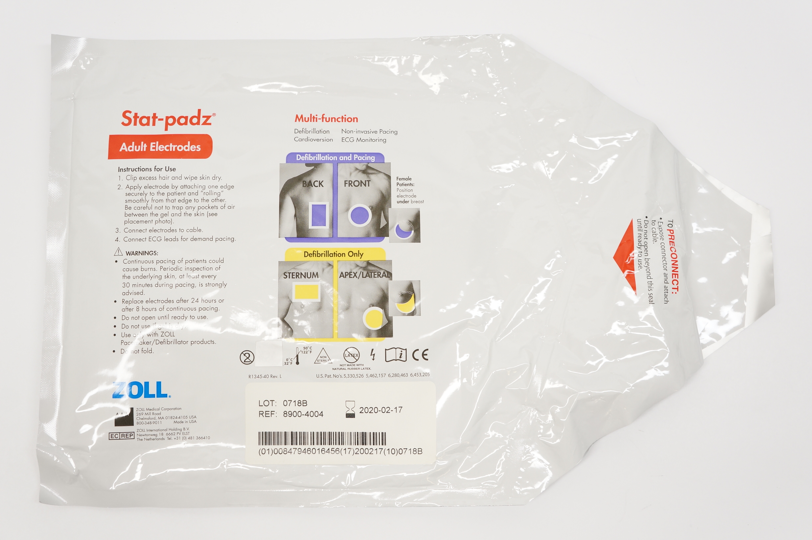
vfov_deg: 36.8
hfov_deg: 53.2
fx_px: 811
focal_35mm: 36
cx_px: 406
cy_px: 270
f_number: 5.6
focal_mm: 24
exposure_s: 1/80
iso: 400
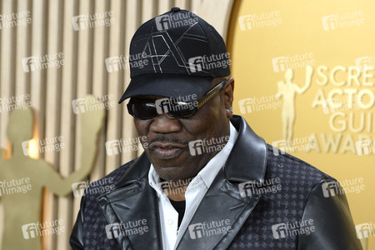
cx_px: 188
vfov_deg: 11.0
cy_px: 125
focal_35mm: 125
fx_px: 1302
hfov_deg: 16.4
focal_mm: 125
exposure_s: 1/250
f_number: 5.6
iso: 2500
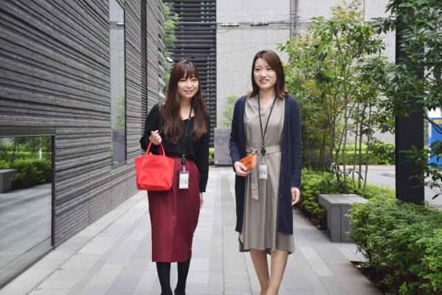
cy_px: 148
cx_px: 221
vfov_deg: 17.5
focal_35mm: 78
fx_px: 959
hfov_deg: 26.0
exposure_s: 1/13
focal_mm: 52
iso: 250
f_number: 4.8
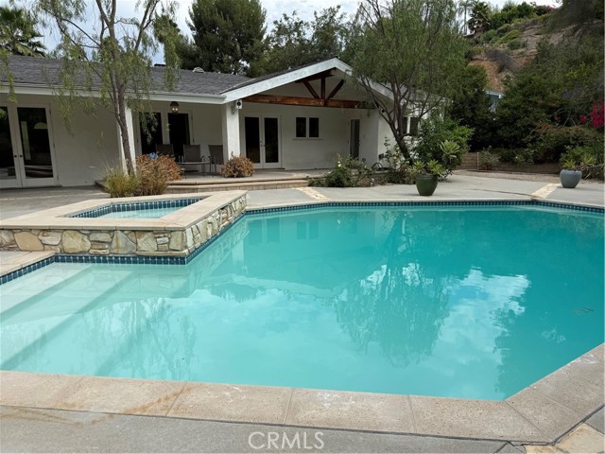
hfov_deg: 71.6
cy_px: 227
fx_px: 419
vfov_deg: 56.8
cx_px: 302
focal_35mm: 24
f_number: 1.78
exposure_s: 1/4673
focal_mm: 6.76
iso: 80
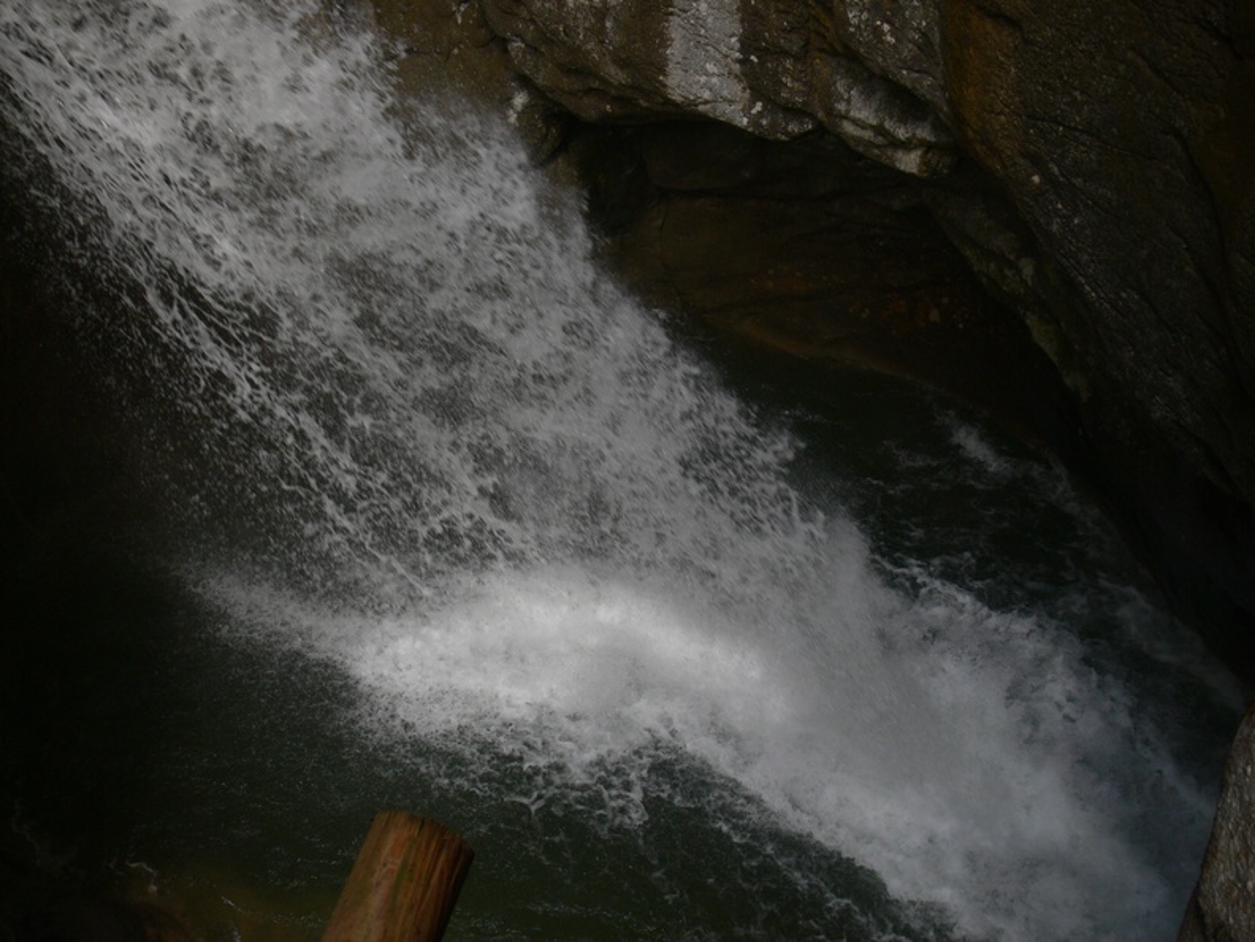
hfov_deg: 52.6
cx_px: 628
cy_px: 471
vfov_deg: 40.7
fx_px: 1269
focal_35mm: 35
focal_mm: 7.4
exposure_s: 1/400
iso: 100
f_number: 2.8
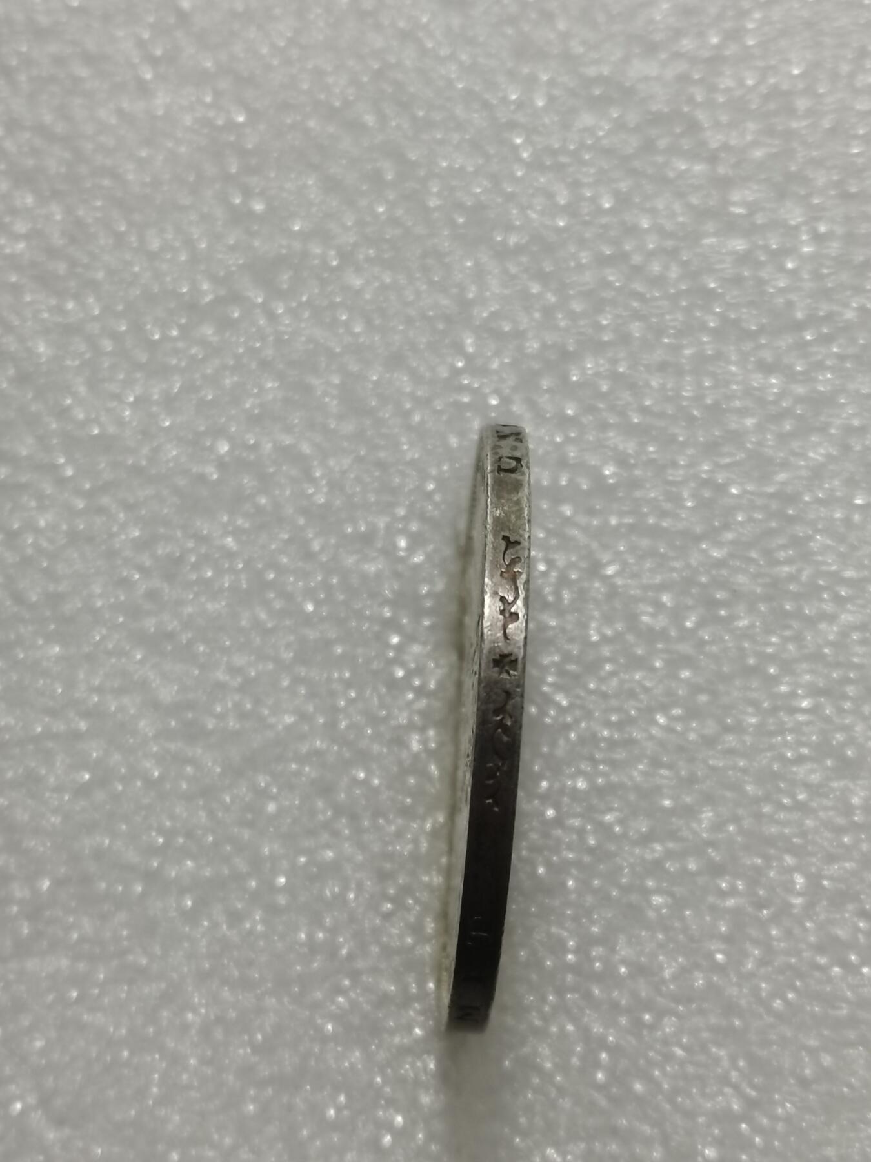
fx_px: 2416
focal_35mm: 72
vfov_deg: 27.0
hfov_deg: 20.4
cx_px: 436
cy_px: 581
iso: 64
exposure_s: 1/100
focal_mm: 5.58
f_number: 1.8
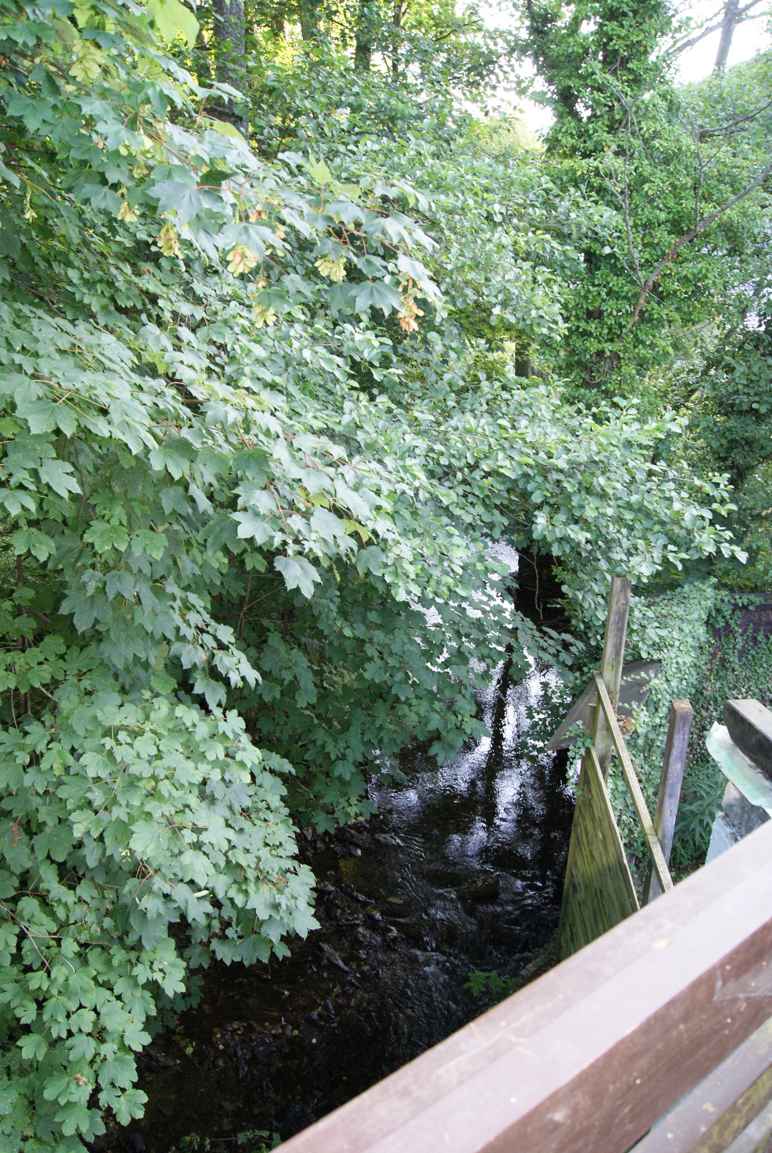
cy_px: 576
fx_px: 866
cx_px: 386
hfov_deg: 48.0
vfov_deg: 67.3
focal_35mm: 27
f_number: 5.6
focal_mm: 18
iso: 400
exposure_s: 1/60
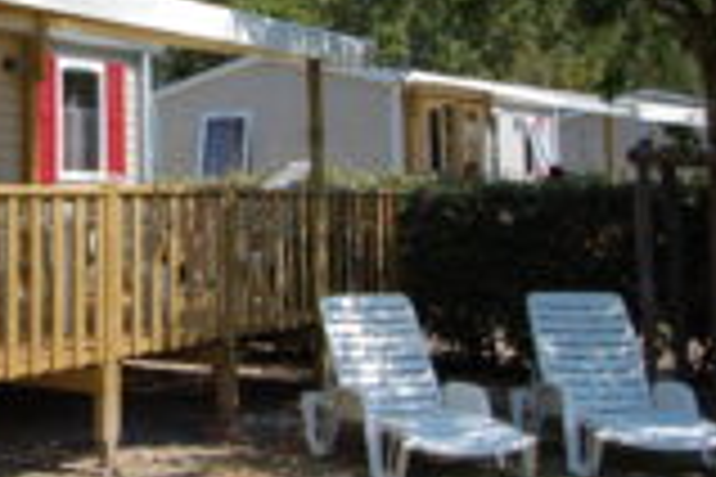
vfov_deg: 19.6
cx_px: -99
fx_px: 1352
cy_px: 34
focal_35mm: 68
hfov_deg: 26.9
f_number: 9
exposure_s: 1/320
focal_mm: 18
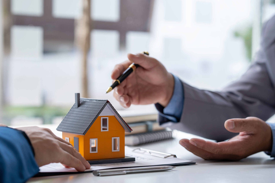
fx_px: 649
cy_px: 92
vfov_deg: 16.1
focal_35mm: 85
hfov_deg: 23.9
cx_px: 138
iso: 100
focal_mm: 85
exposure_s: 1/160
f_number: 3.5
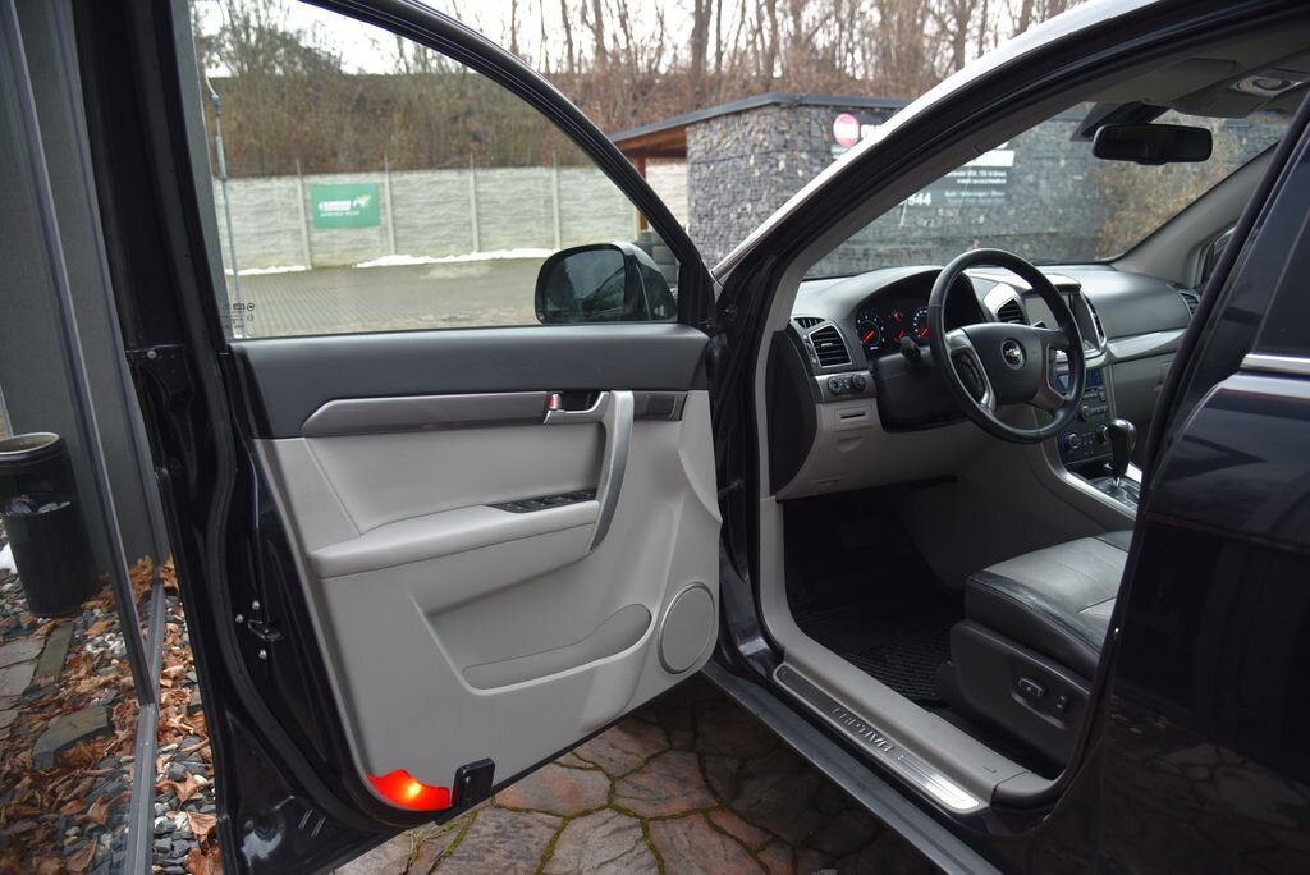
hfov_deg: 73.7
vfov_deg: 53.2
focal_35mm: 24
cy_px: 438
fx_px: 874
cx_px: 655
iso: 500
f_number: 4
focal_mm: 24
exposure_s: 1/60
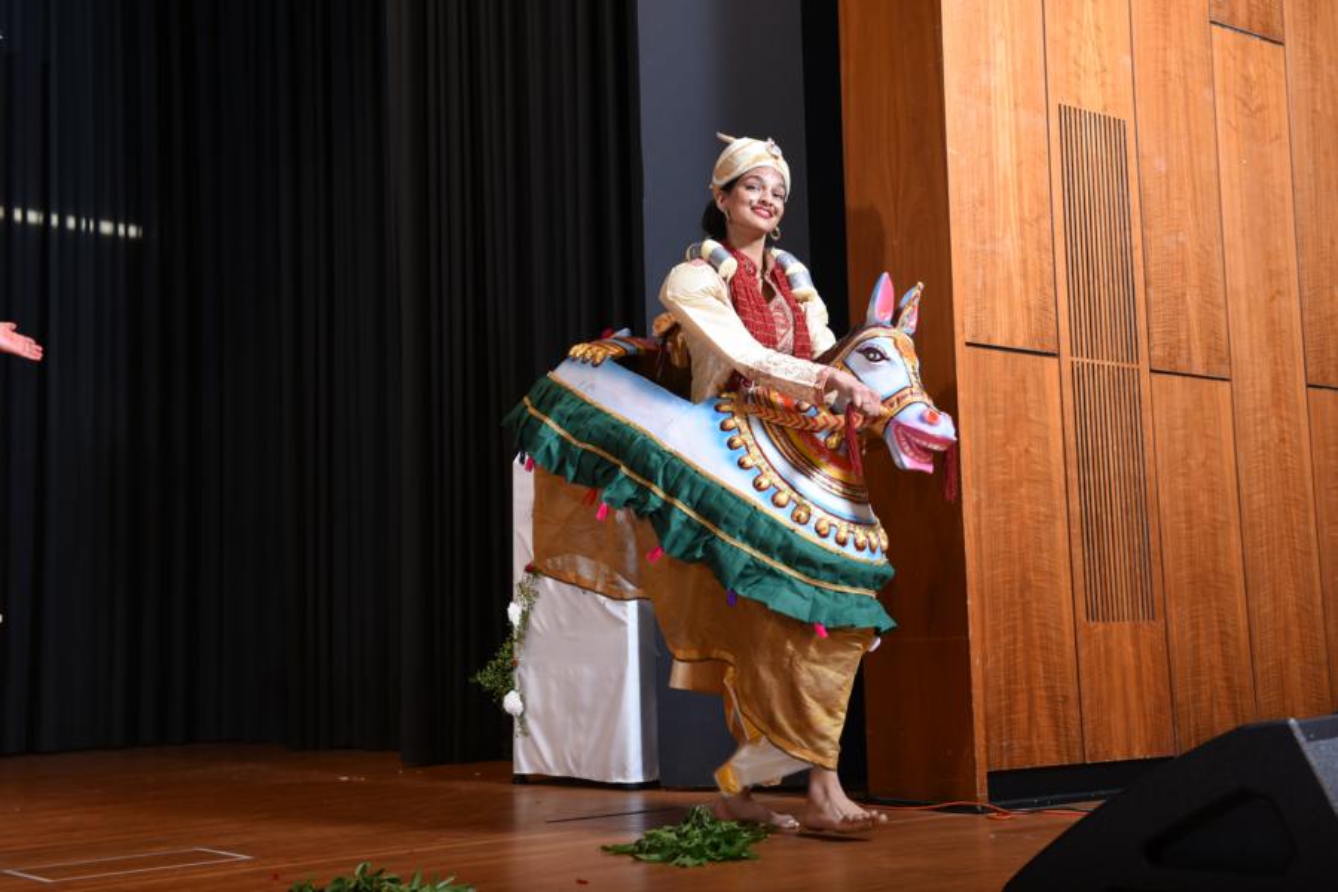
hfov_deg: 41.1
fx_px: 1784
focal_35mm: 48
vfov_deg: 28.1
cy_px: 446
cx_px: 669
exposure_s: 1/200
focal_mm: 48
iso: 800
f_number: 8
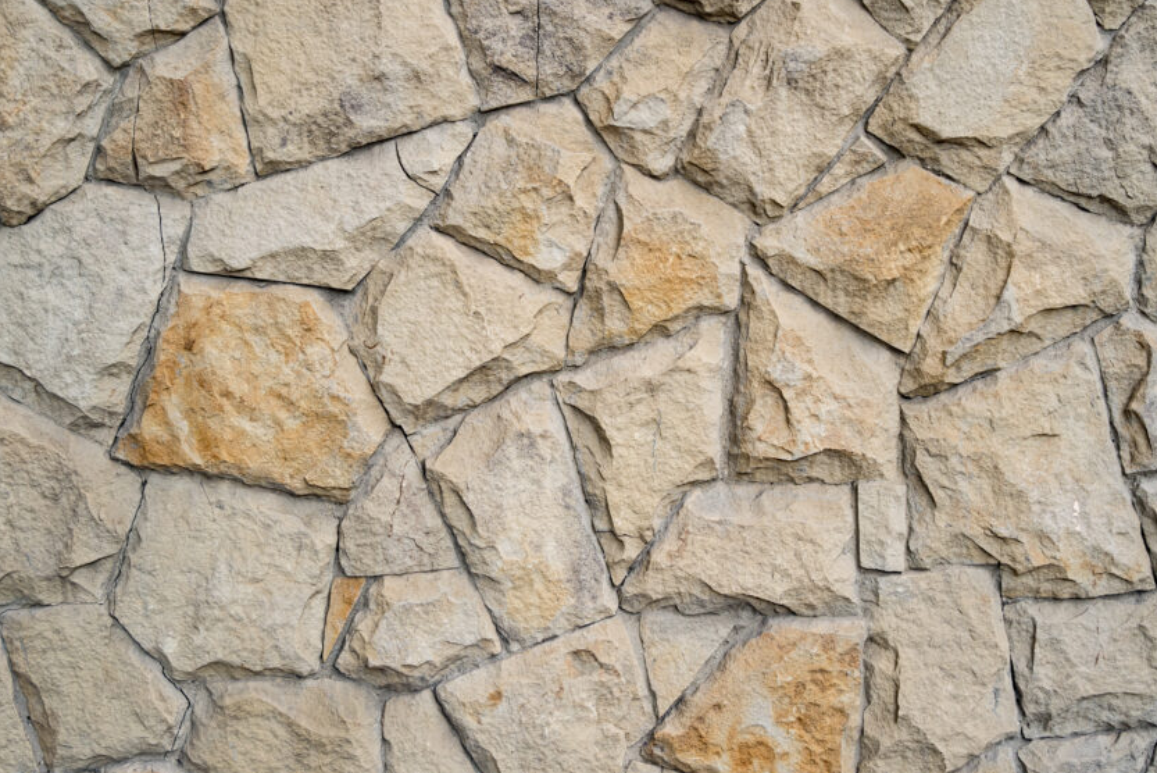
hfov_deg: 45.4
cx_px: 540
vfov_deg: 31.2
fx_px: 1382
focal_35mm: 43
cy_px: 345
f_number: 2.8
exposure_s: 1/160
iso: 400
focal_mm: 35
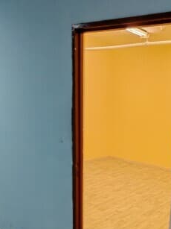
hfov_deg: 33.8
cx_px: 143
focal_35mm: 41
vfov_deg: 44.0
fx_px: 270
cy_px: 176
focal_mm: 1.96
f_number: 2.2
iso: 125
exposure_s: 1/50
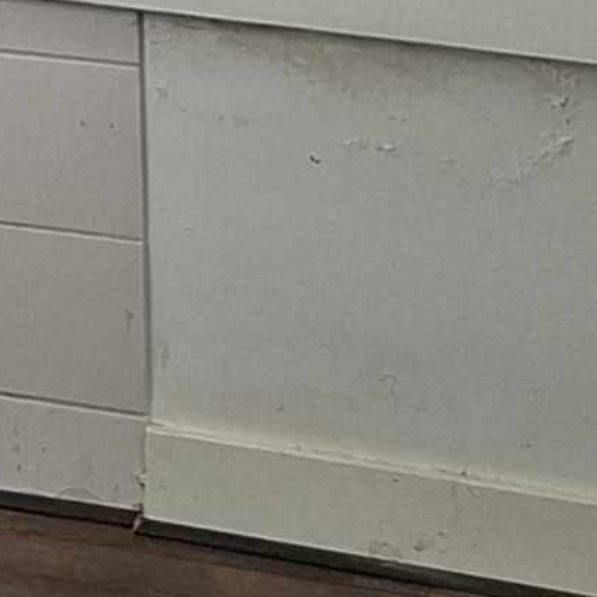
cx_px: -745
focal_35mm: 198
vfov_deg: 8.5
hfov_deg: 8.2
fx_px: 3863
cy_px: -446
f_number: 1.8
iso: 50
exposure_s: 1/355
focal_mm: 5.54
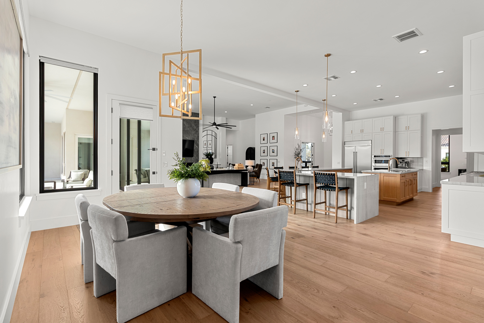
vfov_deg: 70.4
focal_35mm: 17
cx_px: 242
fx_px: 229
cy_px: 162
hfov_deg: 93.3
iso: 320
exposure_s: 1/8
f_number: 9
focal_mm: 17
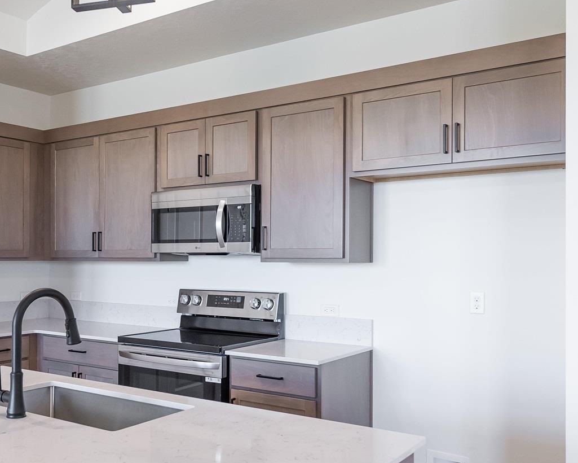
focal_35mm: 38
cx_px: 190
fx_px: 650
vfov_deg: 38.9
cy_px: 295
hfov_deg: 47.1
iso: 800
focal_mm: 18
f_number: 4.5
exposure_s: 1/80
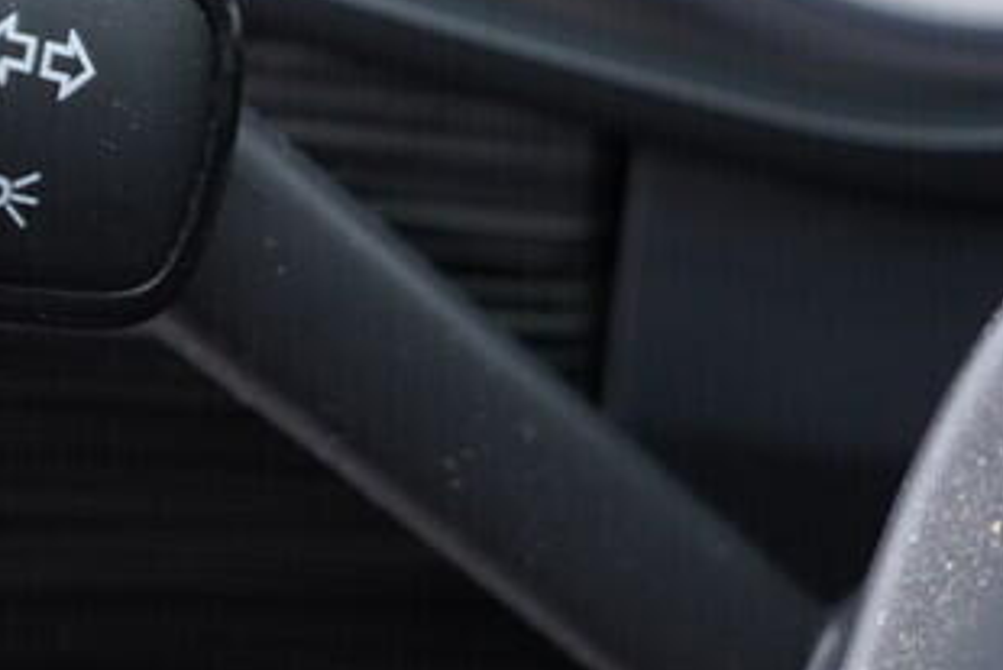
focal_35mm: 119
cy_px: 228
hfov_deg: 17.0
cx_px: 123
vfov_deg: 11.5
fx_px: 3317
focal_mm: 24
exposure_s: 1/40
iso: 400
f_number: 2.8
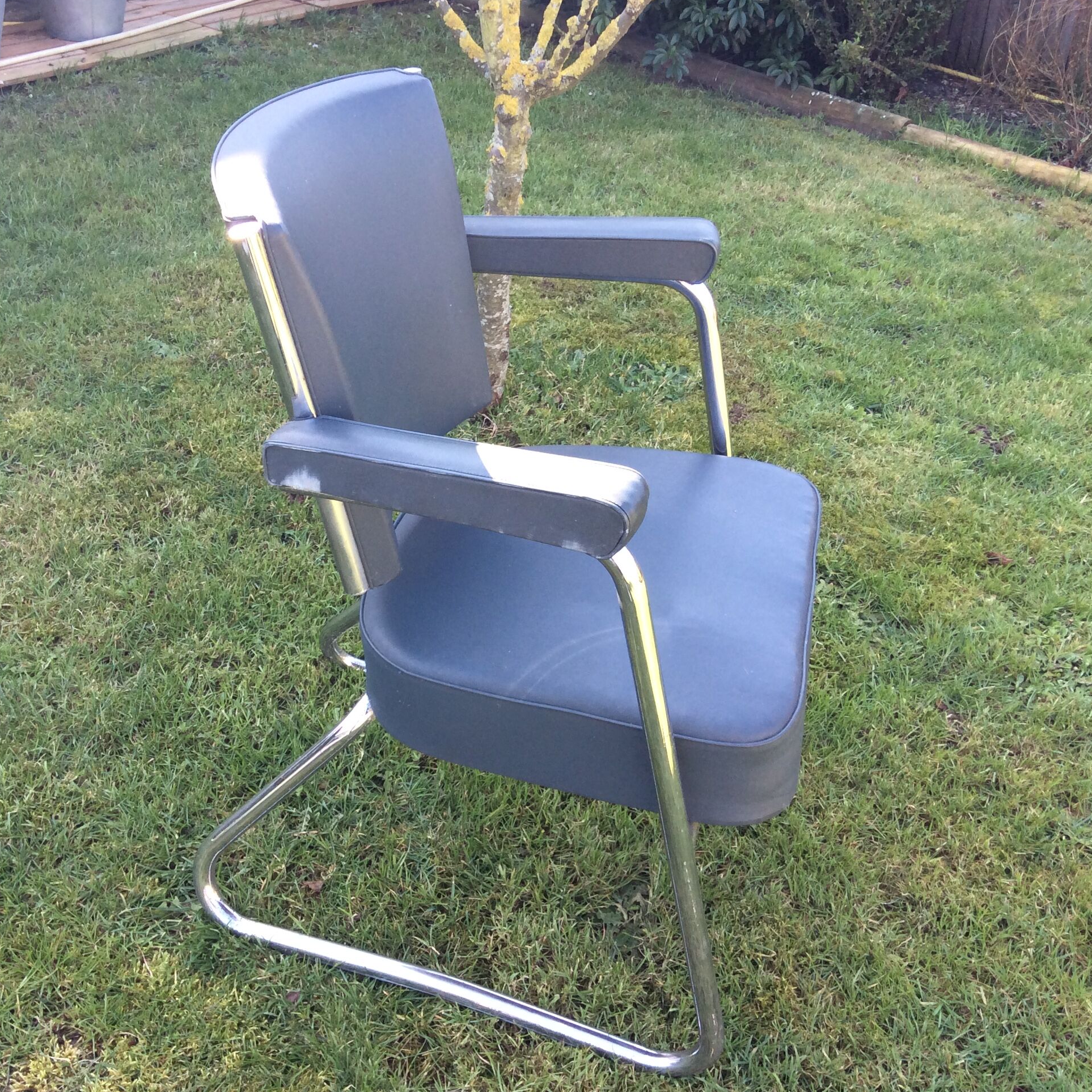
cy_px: 544
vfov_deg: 43.9
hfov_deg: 43.7
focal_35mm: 38
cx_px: 455
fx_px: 1356
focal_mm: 3.3
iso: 32
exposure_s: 1/115
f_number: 2.4
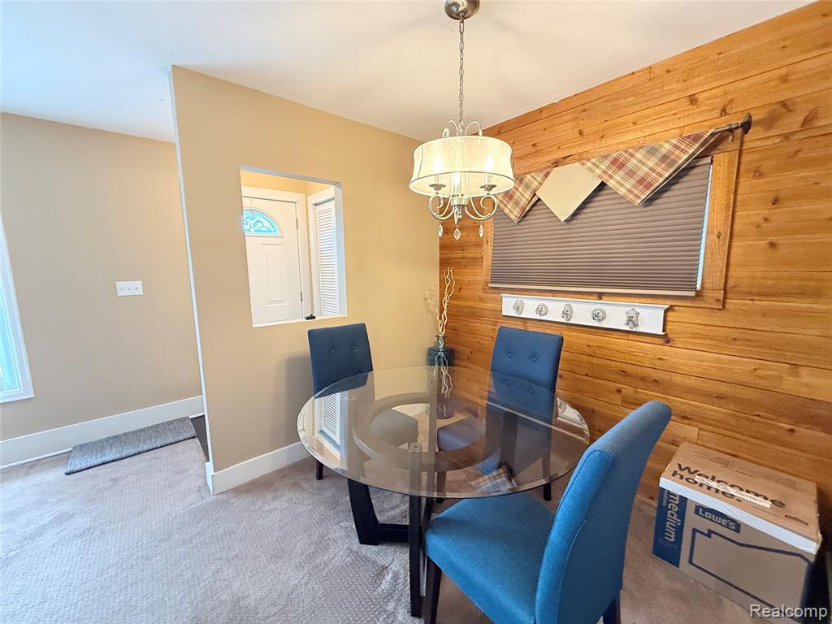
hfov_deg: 102.1
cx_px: 416
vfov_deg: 85.7
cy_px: 312
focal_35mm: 14
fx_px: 336
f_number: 2.2
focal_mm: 2.22
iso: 320
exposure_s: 1/60
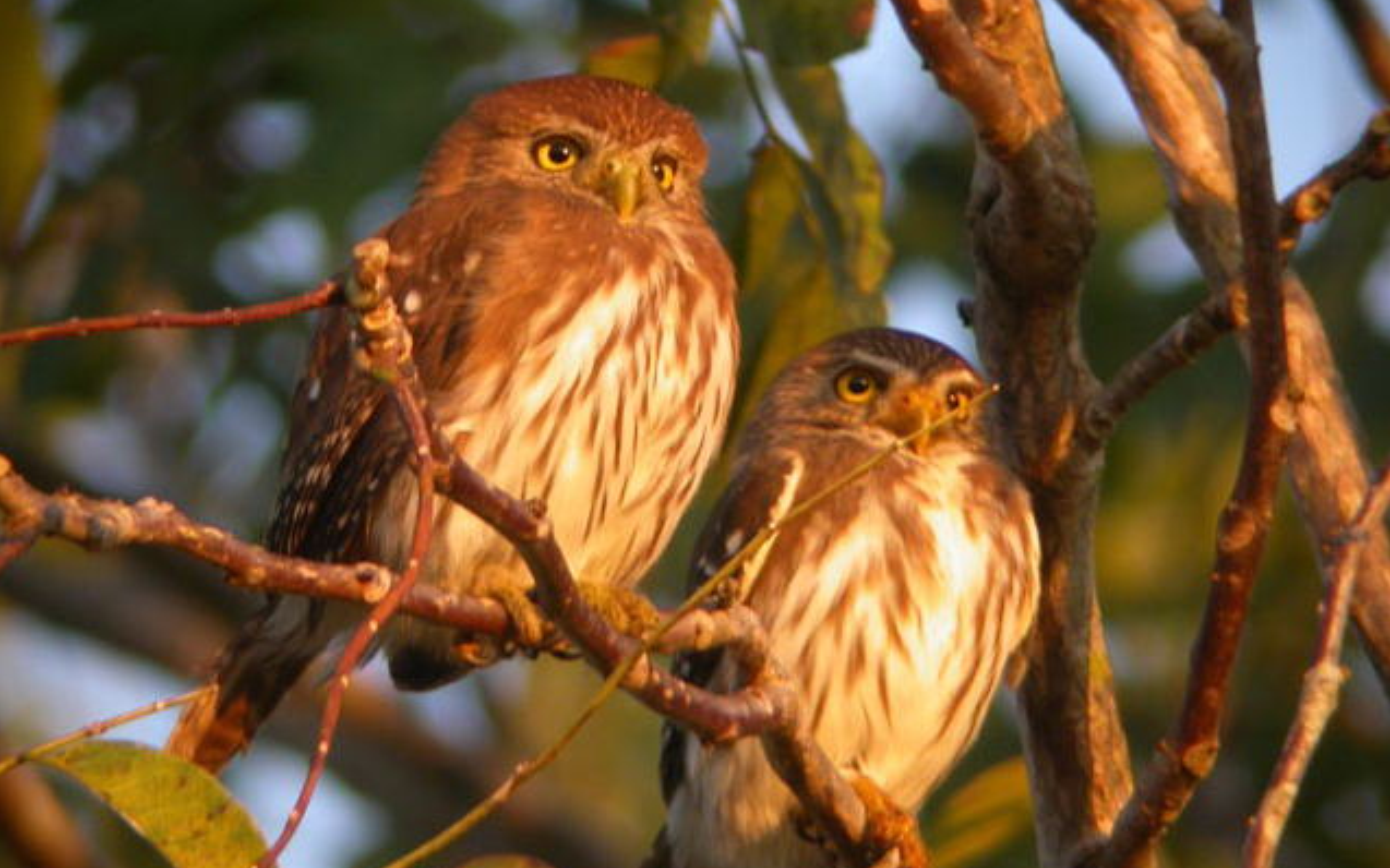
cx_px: 694
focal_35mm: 115
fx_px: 4356
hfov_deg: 18.1
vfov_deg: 11.4
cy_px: 499
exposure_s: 1/24
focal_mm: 22.4
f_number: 4.1
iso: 100
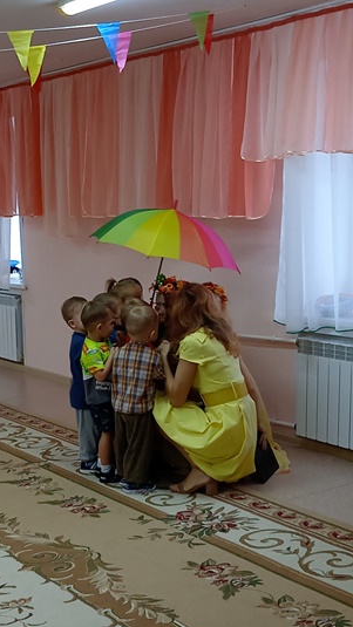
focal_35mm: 57
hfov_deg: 21.0
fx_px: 948
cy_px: 372
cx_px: 103
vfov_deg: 36.5
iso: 197
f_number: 1.8
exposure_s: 1/33.3
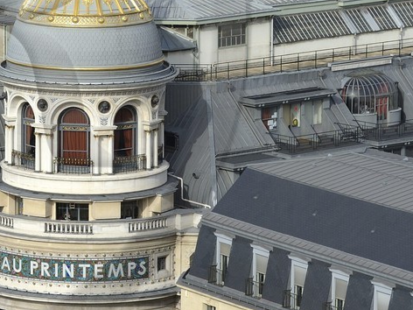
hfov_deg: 7.0
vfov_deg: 5.3
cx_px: -116
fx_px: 3341
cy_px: 25
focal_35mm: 280
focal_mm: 86
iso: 200
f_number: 9
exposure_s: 1/320
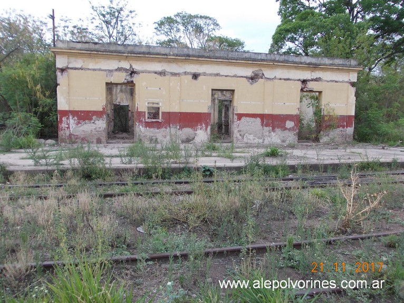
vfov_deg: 49.7
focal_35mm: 28
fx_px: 327
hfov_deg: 63.5
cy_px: 152
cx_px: 202
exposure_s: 1/60
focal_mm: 4
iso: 80
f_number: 2.7
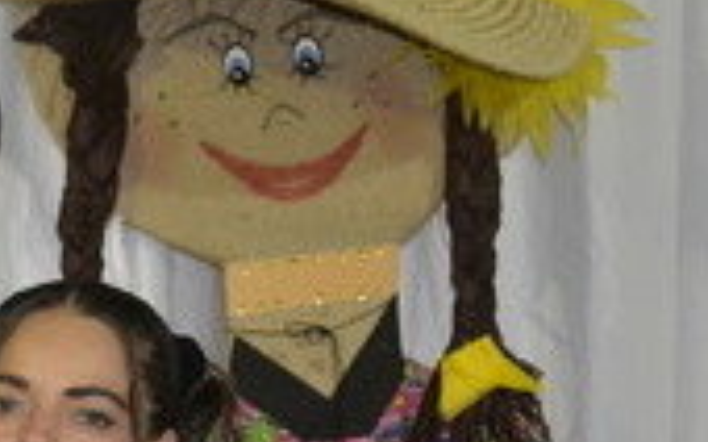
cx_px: -177
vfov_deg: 11.1
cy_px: 463
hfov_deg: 17.1
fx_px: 2237
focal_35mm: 116
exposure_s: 1/60
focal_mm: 26
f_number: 3.8
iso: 3200
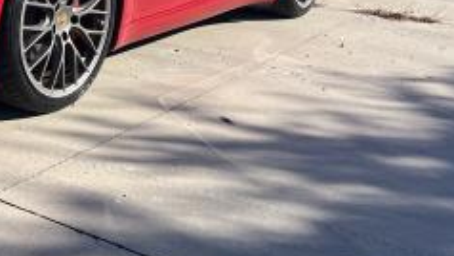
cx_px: -19
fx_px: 722
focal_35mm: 60
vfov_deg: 19.5
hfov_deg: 31.7
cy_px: -2
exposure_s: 1/2632
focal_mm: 5.7
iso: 50
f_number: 1.5
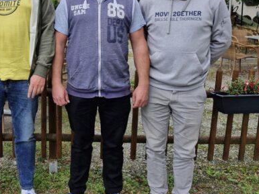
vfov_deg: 33.4
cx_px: 42
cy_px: 68
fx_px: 322
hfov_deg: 41.4
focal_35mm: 43
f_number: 1.8
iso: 50
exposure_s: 1/840
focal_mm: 5.54
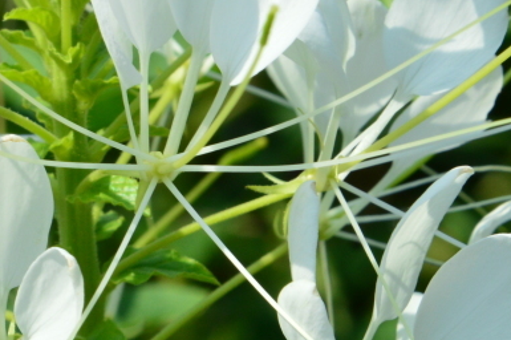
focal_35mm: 487
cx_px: -8
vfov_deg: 2.8
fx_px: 6907
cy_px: 157
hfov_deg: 4.2
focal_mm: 122
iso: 560
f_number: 18
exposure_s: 1/250
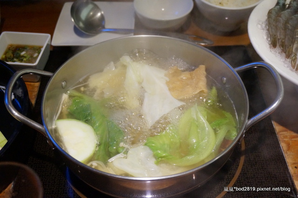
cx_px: 149
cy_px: 99
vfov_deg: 29.8
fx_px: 372
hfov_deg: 43.6
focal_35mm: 45
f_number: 5
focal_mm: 30
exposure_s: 1/125
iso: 3200
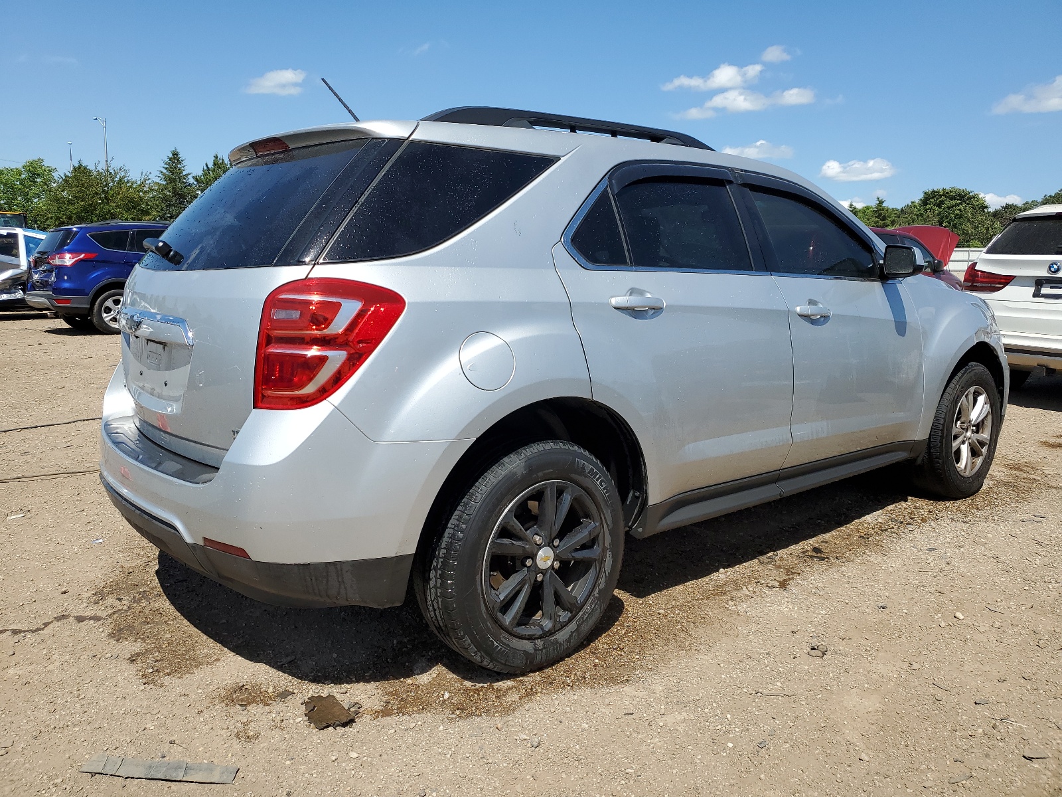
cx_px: 531
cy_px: 398
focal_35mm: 26
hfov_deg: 67.3
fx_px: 798
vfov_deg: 53.1
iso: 50
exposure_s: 1/3333
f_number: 1.5
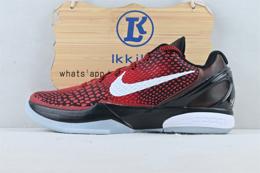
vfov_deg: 28.5
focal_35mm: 47
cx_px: 130
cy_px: 86
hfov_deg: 41.7
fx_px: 341
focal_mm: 31.5
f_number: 10
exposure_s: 1/13
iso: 100
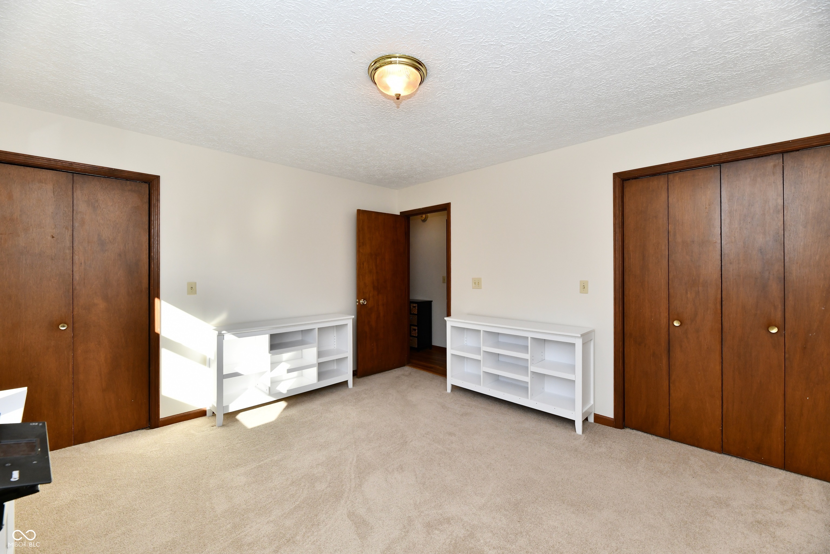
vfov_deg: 81.2
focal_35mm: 14
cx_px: 415
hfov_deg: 104.3
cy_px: 277
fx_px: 323
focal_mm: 14
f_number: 8
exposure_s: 1/250
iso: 640
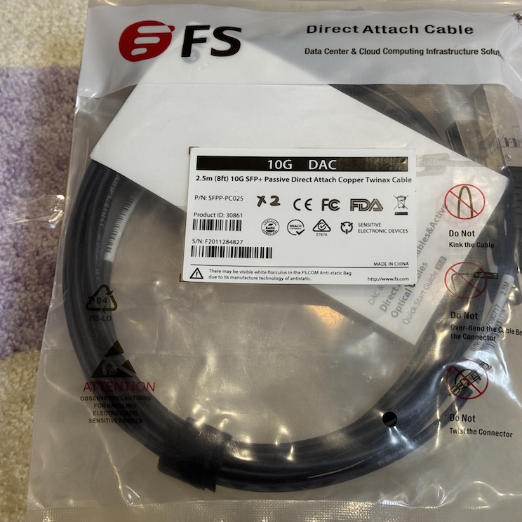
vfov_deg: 30.0
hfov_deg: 30.0
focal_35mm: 57
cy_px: 260
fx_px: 972
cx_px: 275
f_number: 1.78
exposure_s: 1/50
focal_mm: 6.76
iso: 100
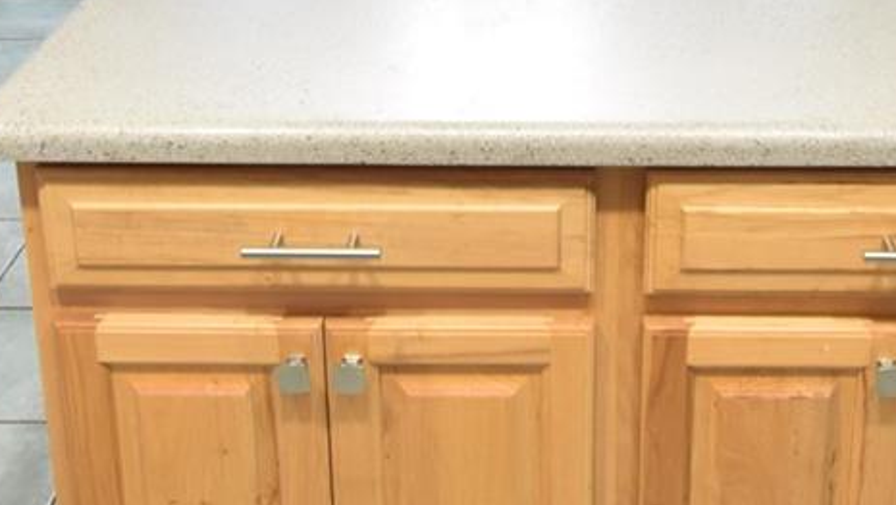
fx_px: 1283
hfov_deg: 38.3
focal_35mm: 54
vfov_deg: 20.8
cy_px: -102
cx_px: 557
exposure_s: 1/30
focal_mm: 10
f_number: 3.5
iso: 800
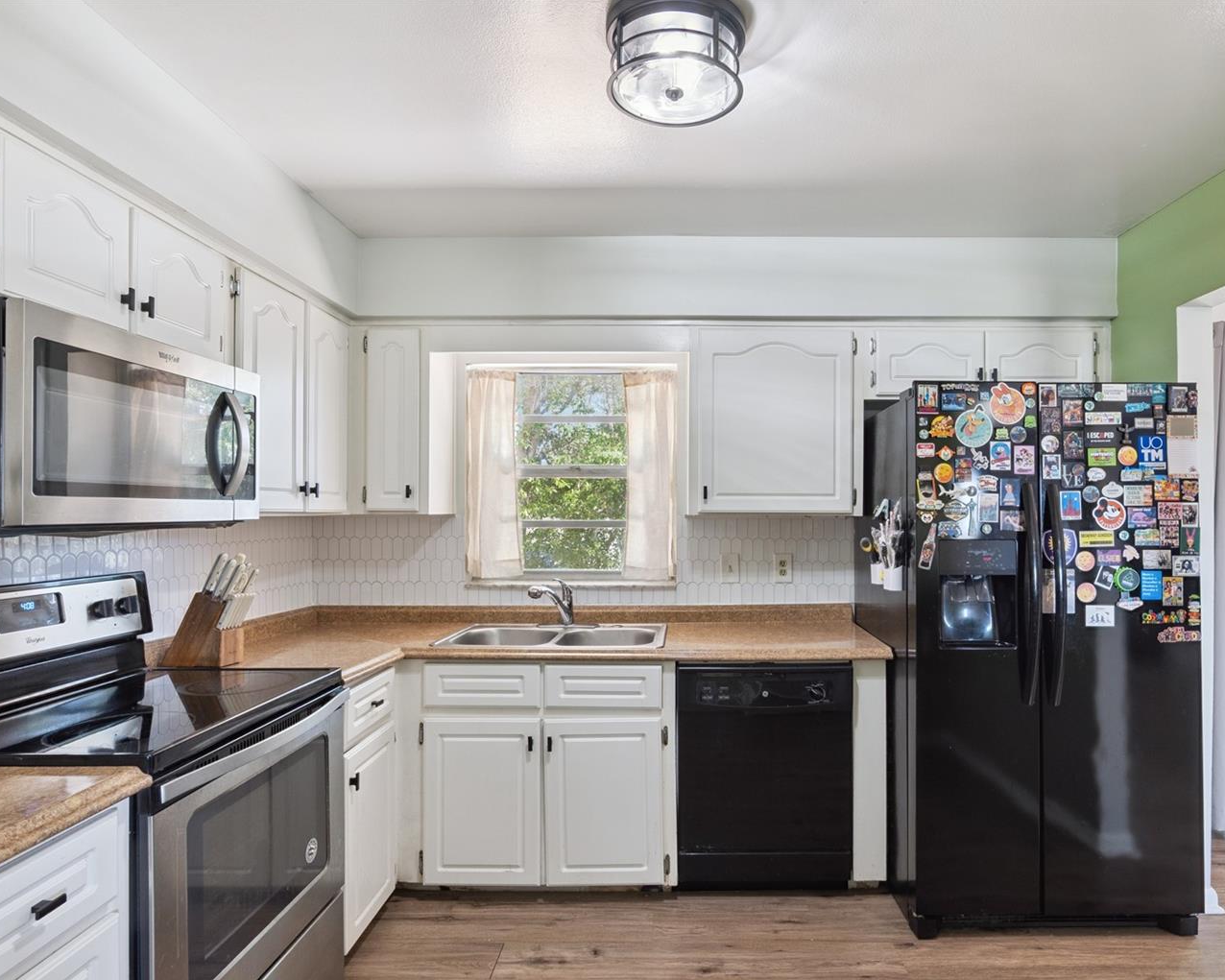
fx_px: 725
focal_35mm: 20
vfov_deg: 68.1
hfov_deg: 80.1
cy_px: 510
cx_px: 680
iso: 800
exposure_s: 1/20
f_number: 10
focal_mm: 17
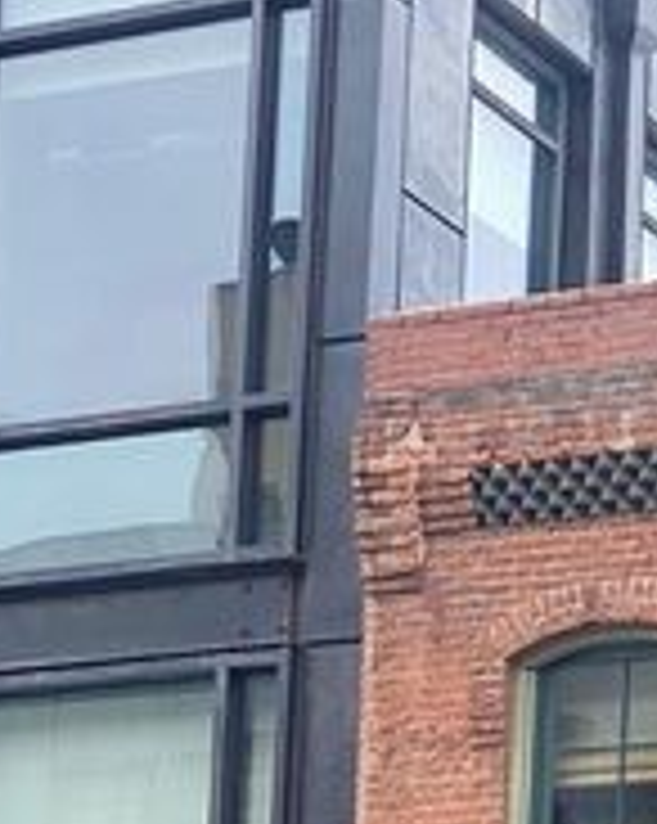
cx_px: 1089
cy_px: 1461
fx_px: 4504
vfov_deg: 9.9
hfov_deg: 8.1
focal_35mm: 185
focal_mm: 6
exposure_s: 1/331
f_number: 2
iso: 20
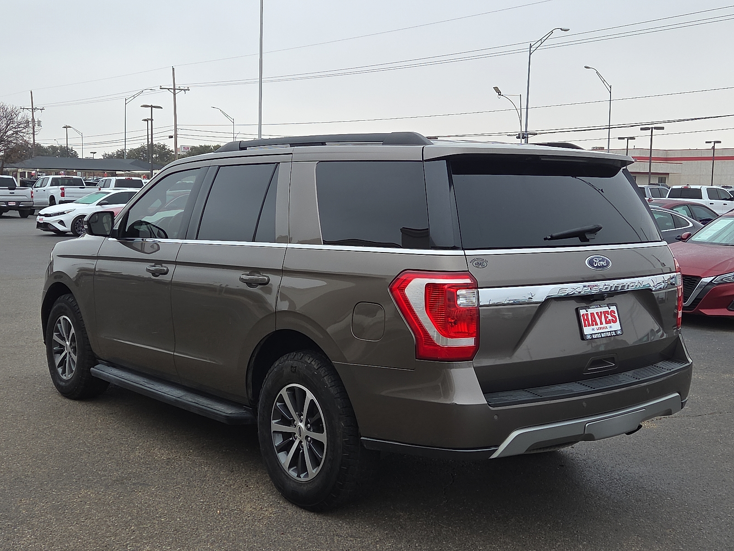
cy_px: 276
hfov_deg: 44.8
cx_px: 367
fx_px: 891
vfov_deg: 34.3
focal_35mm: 42
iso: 25
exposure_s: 1/175
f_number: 1.8
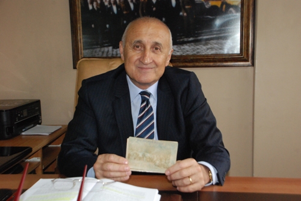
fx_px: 352
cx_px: 150
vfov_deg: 32.0
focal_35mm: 42
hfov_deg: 46.3
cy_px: 100
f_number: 5.6
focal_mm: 28
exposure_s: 1/60
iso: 1600
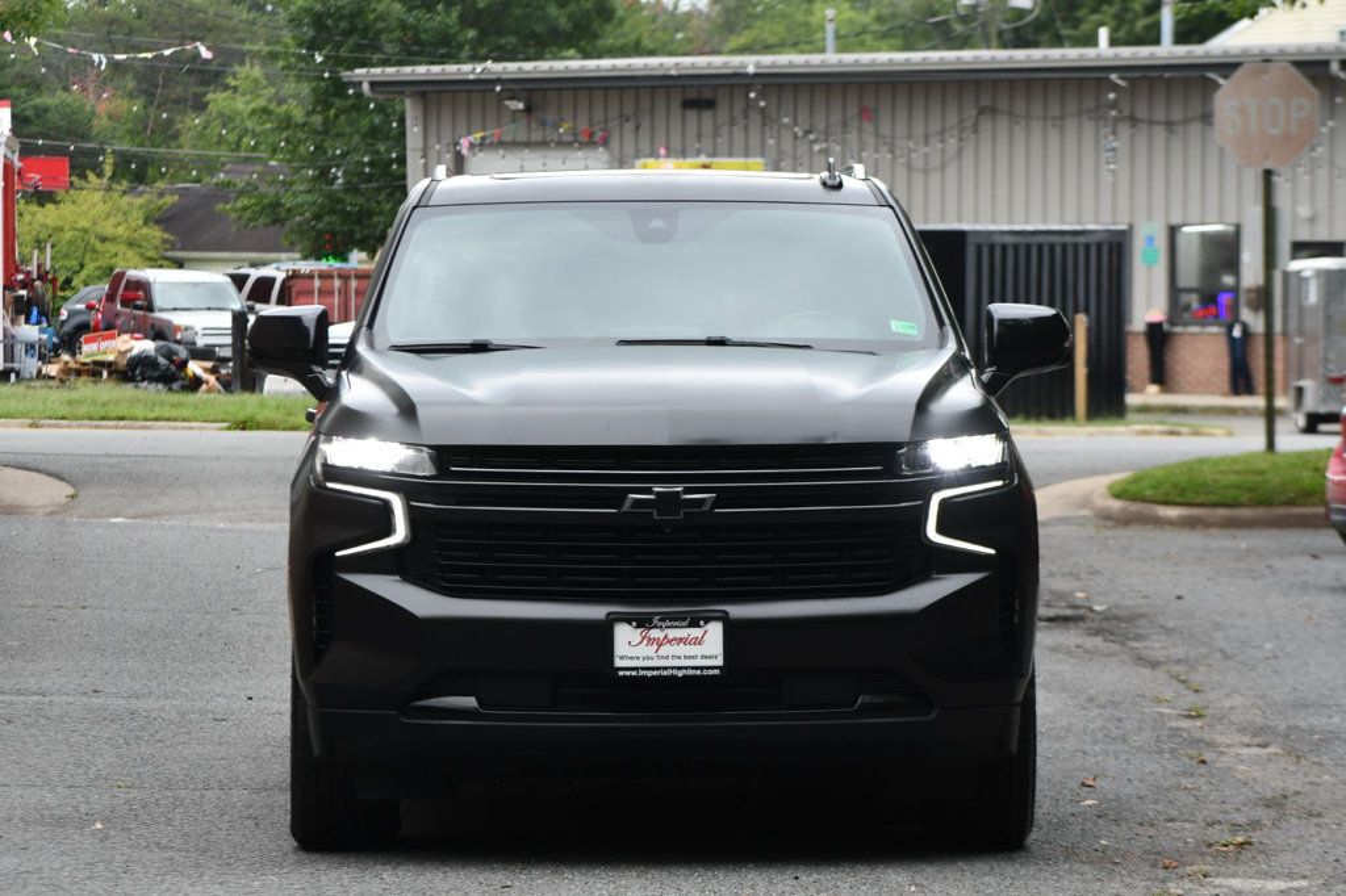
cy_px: 448
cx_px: 673
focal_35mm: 153
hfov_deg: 13.4
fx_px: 5718
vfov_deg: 9.0
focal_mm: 102
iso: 200
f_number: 5.6
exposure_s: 1/250
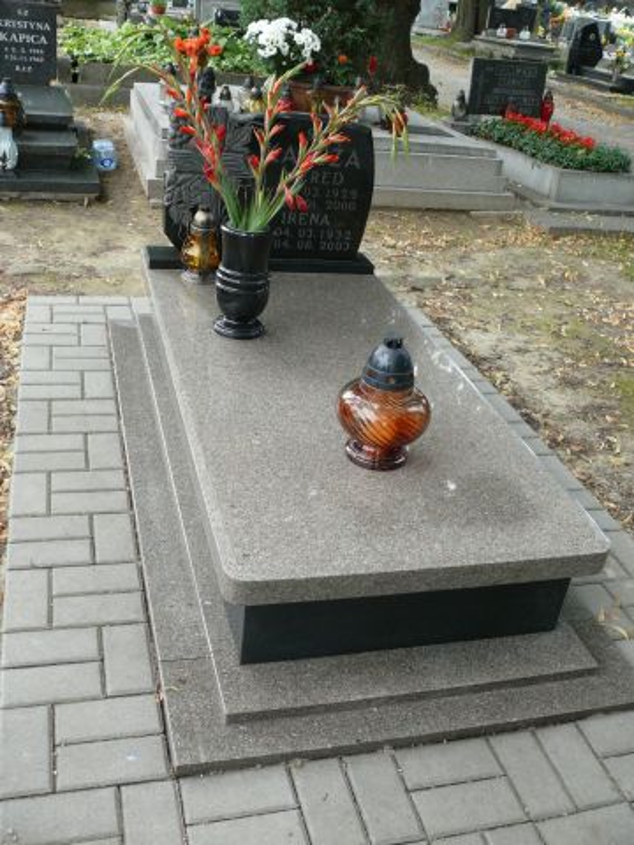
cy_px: 422
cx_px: 317
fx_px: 855
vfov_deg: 52.6
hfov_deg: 40.7
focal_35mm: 35
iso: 100
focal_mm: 7.4
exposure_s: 1/125
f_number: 3.6
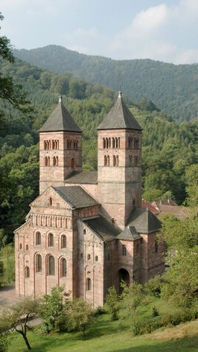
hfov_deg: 24.2
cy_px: 176
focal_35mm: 50
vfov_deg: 41.7
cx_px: 95
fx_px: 462
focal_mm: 31
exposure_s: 1/250
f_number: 8
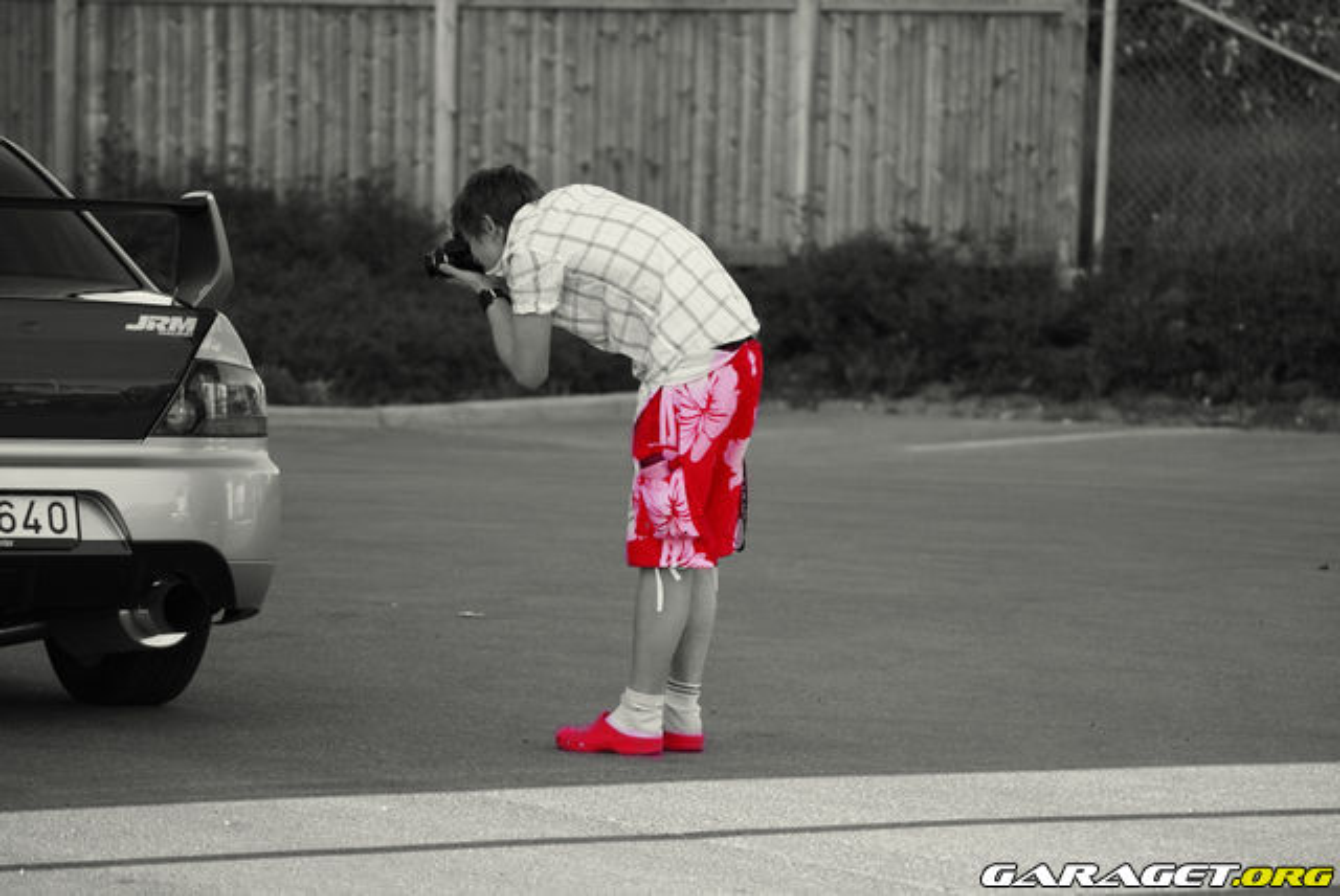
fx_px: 8382
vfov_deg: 6.1
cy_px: 448
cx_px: 670
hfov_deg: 9.1
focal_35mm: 225
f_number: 4.5
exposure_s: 1/250
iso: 125
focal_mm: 150
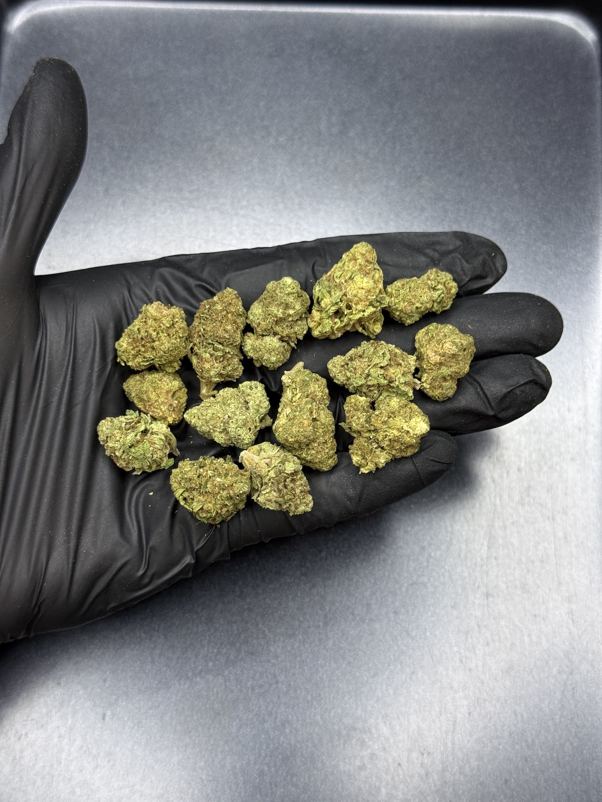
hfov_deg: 30.3
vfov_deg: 39.7
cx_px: 301
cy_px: 401
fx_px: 1113
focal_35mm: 48
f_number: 1.78
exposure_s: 1/50
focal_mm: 6.76
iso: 160
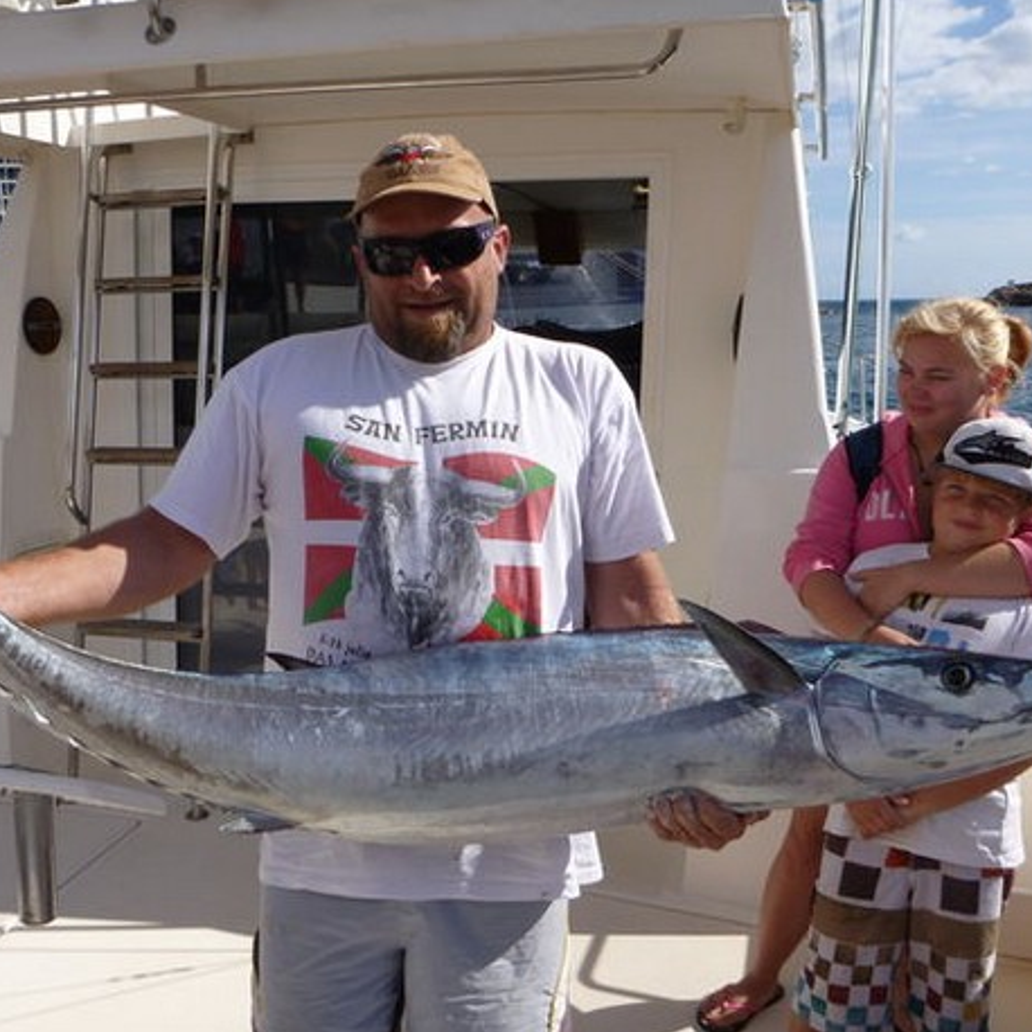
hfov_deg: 48.3
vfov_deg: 48.4
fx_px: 1147
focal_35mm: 34
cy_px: 525
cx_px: 437
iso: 100
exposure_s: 1/160
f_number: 10
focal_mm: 4.9
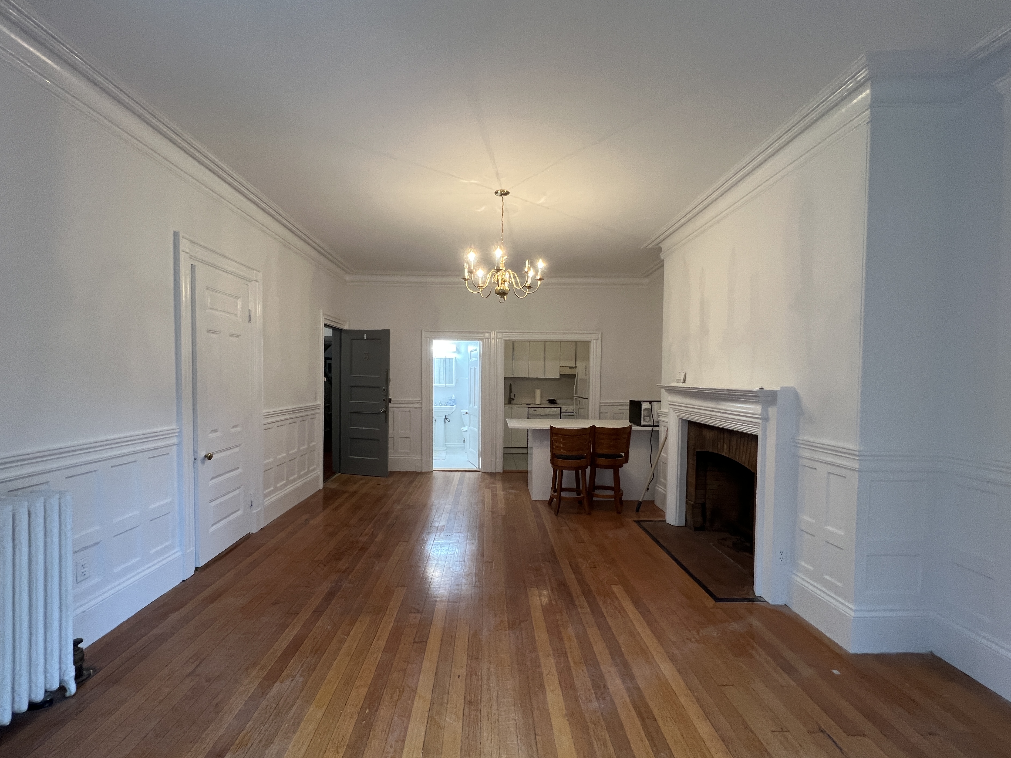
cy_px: 393
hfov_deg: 102.1
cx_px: 496
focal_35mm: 14
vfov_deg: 85.6
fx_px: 409
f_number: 1.8
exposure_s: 1/60
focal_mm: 1.57
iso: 160
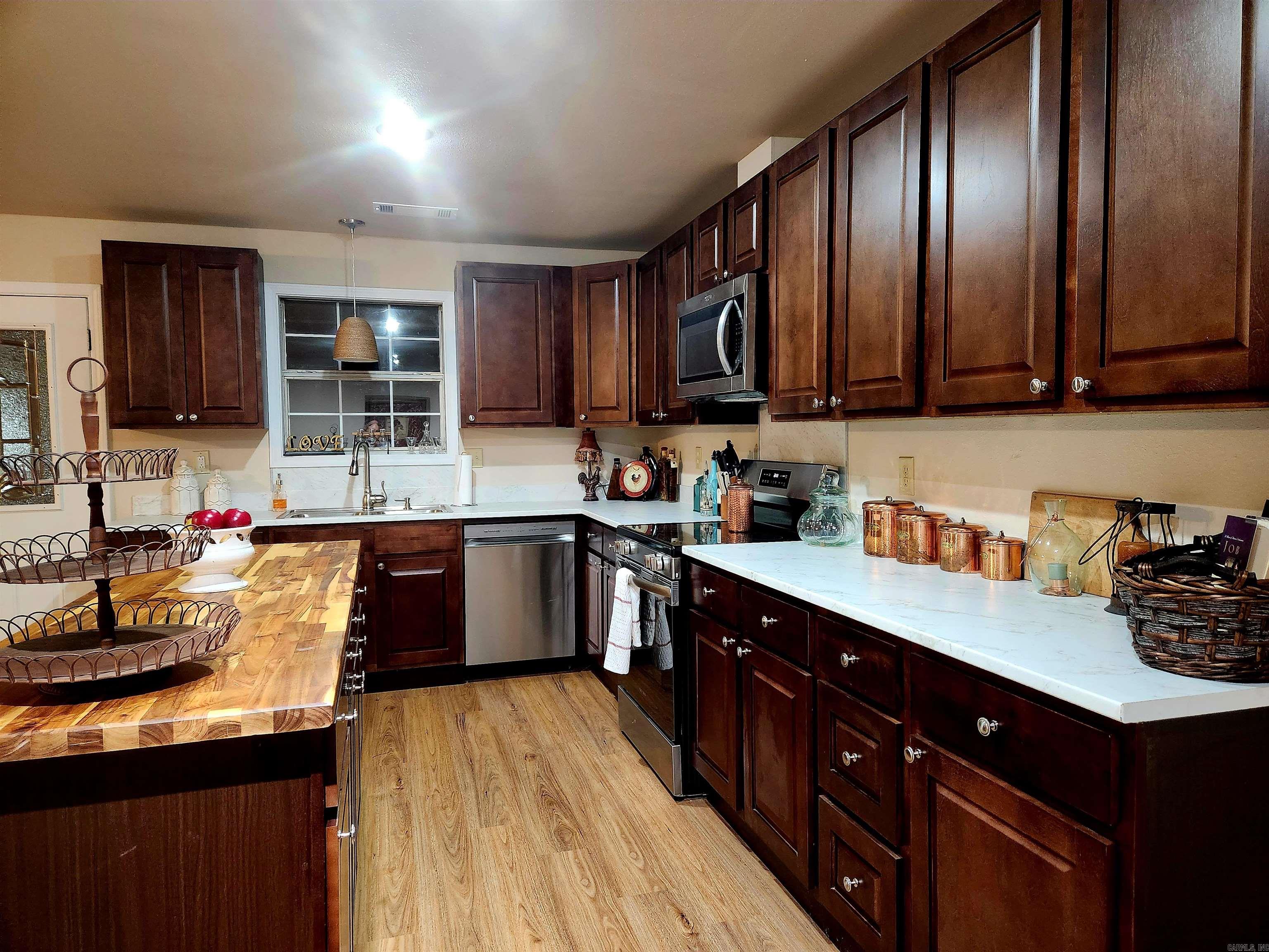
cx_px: 634
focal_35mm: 23
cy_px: 476
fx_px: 843
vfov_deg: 58.9
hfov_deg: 73.9
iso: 640
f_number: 1.8
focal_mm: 5.4
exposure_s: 1/60.2
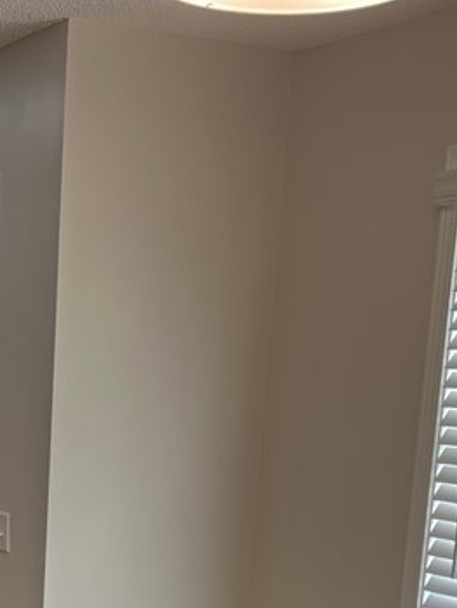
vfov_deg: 24.1
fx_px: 1336
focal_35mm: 76
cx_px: -21
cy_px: 651
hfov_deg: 18.8
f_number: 1.5
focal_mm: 5.7
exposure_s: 1/120
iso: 64
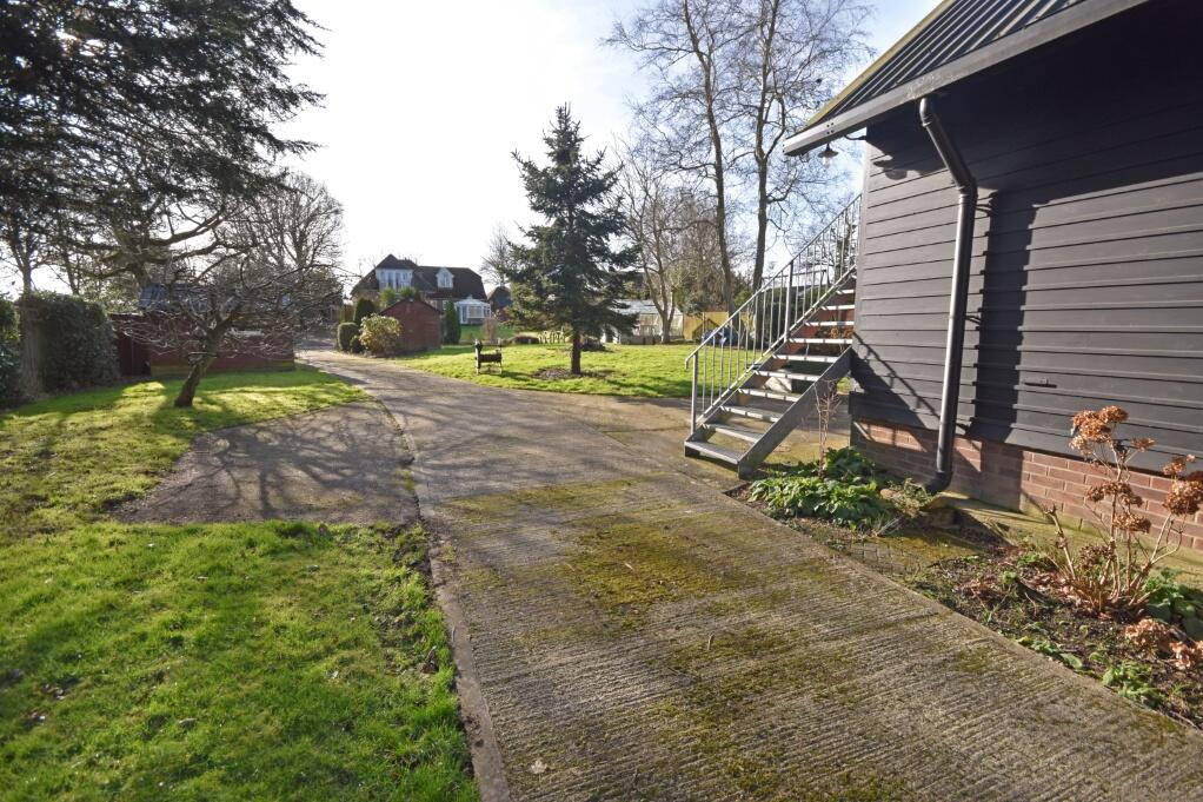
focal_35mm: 15
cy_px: 401
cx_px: 602
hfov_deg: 100.4
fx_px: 501
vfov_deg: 77.3
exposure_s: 1/250
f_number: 8
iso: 280
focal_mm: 10
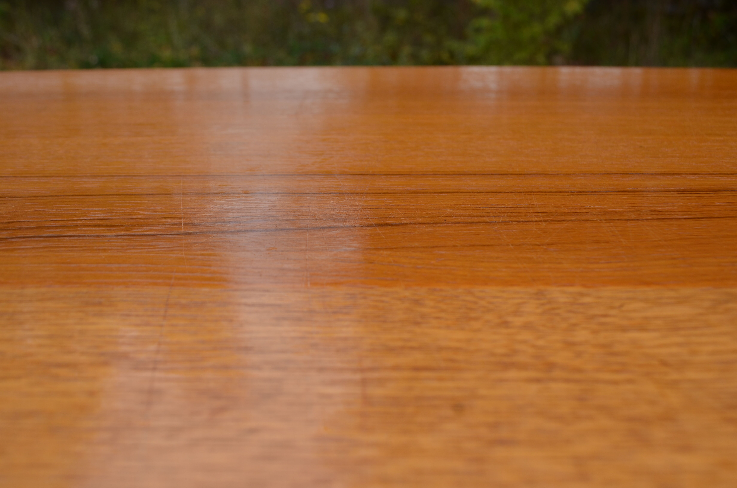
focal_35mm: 36
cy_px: 244
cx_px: 368
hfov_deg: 53.2
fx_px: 735
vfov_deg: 36.7
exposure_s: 1/250
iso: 180
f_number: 8
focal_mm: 24
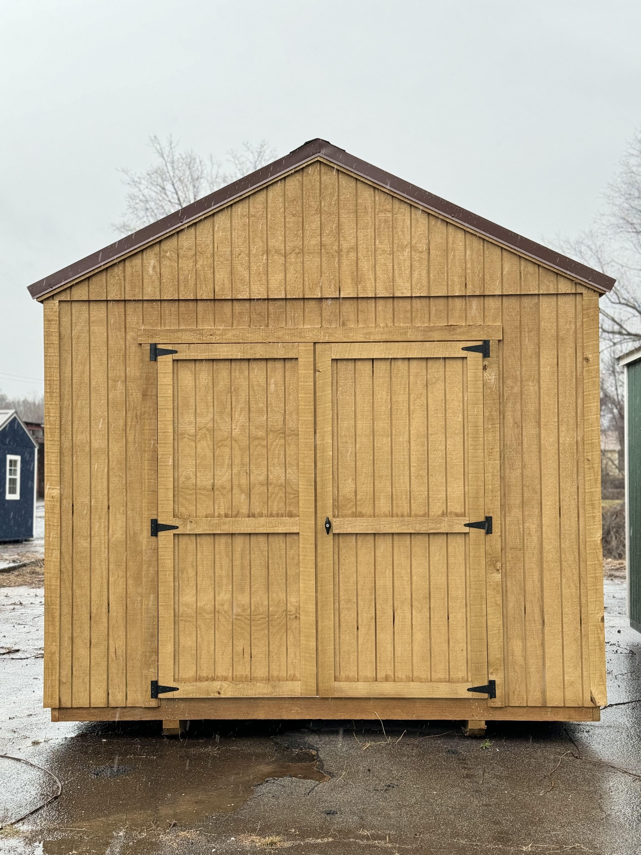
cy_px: 428
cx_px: 320
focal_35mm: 48
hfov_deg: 30.3
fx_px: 1185
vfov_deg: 39.7
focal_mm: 6.86
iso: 64
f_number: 1.78
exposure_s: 1/495
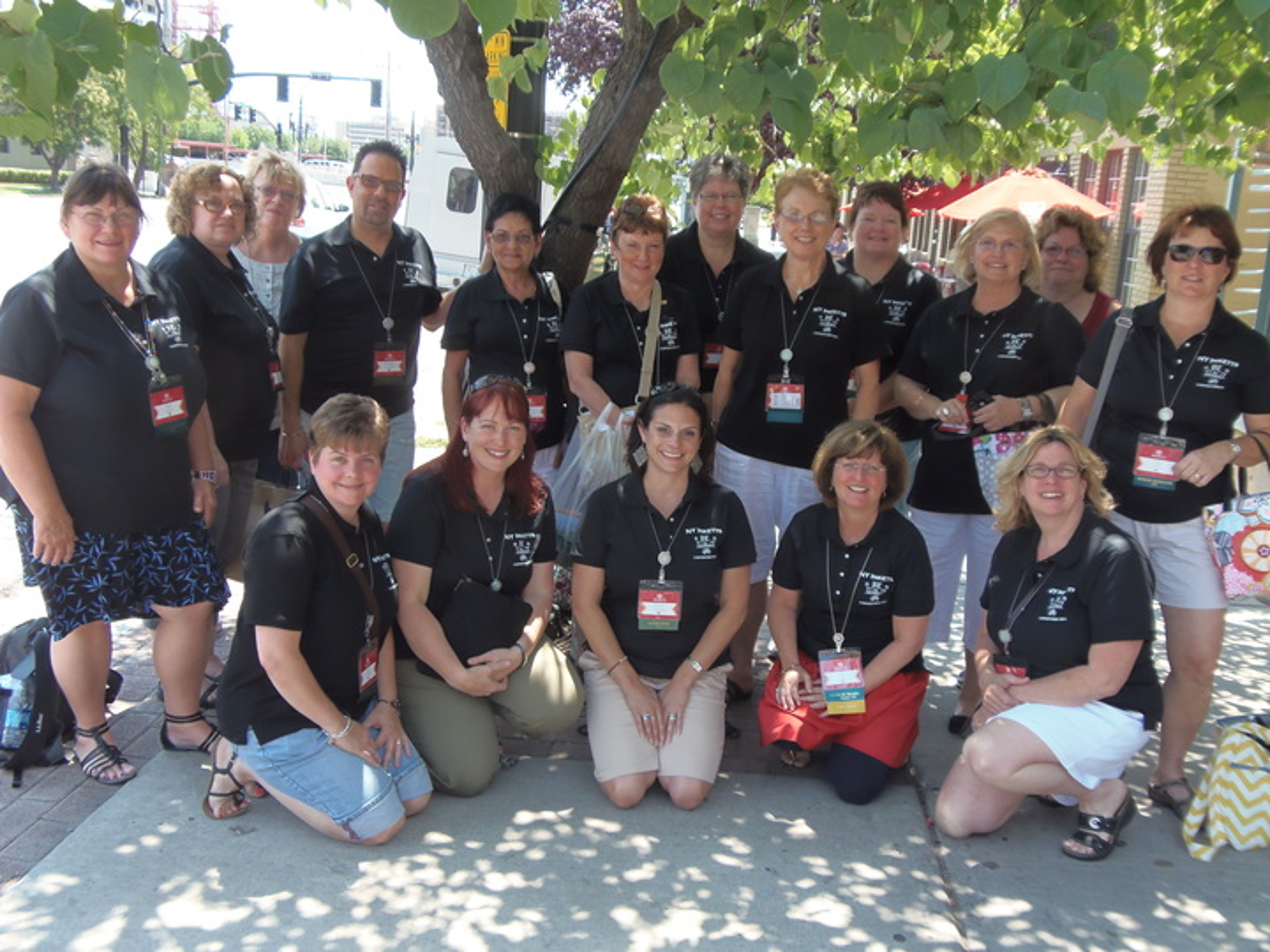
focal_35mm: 35
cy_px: 476
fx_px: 1284
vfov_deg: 40.7
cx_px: 635
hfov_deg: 52.6
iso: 64
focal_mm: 6.5
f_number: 3.4
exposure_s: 1/125
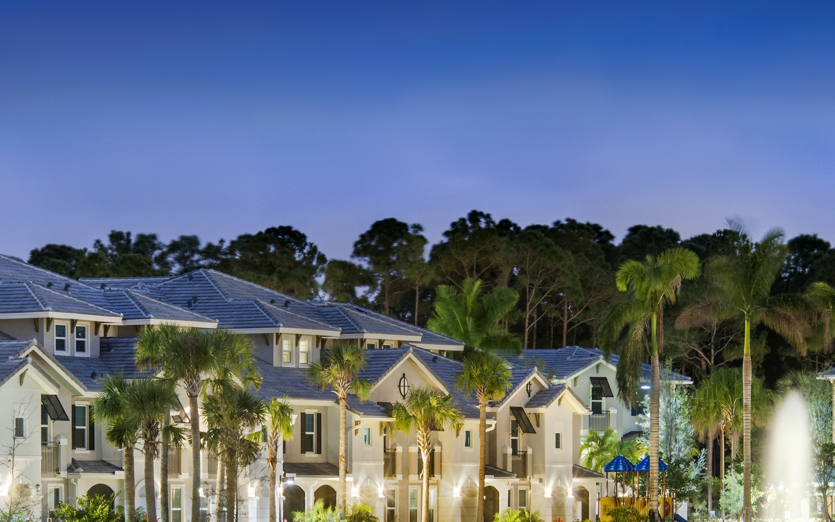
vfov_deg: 6.2
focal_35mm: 211
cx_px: 351
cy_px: 496
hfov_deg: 9.9
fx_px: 4801
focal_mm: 116
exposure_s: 30
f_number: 11
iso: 200
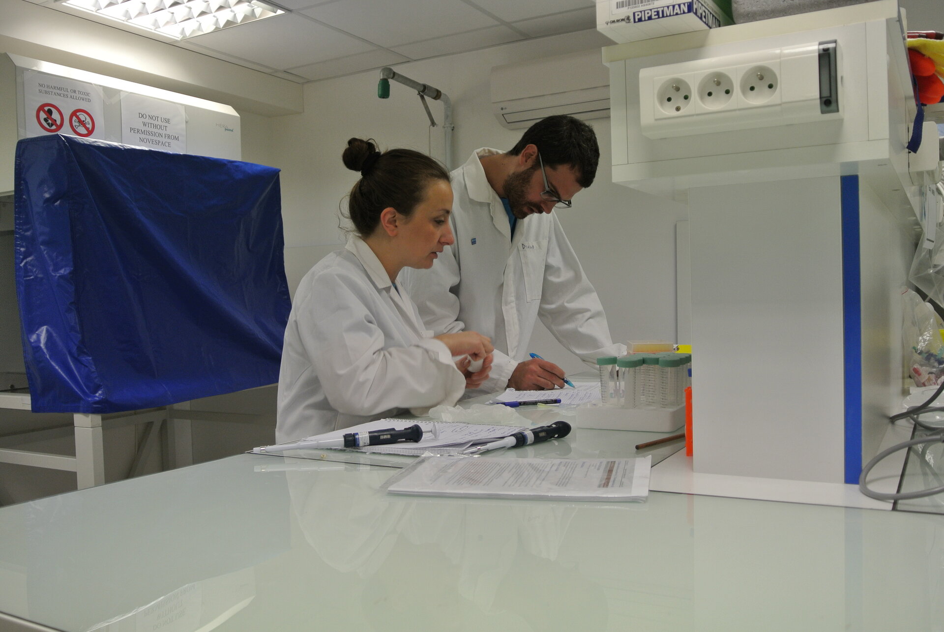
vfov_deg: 41.2
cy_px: 316
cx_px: 472
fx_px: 840
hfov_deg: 58.7
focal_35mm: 32
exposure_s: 1/80
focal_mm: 12.2
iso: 200
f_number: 3.8
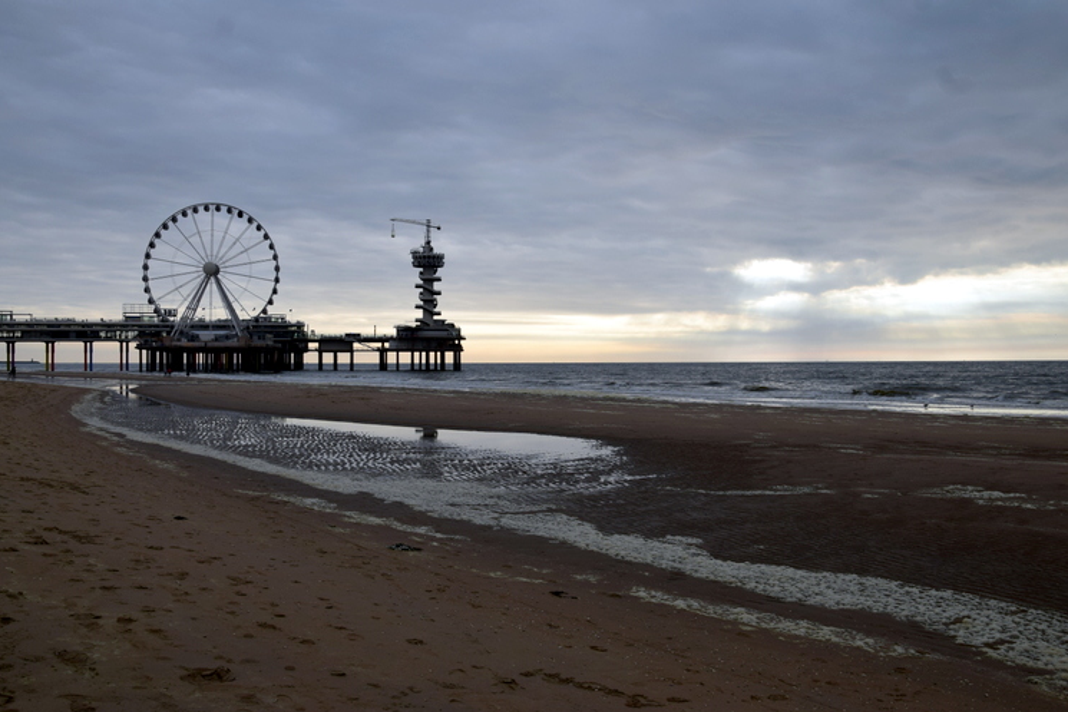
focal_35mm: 29
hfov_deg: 63.6
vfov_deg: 45.0
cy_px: 337
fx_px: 860
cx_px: 523
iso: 125
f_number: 9
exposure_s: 1/100
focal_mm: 18
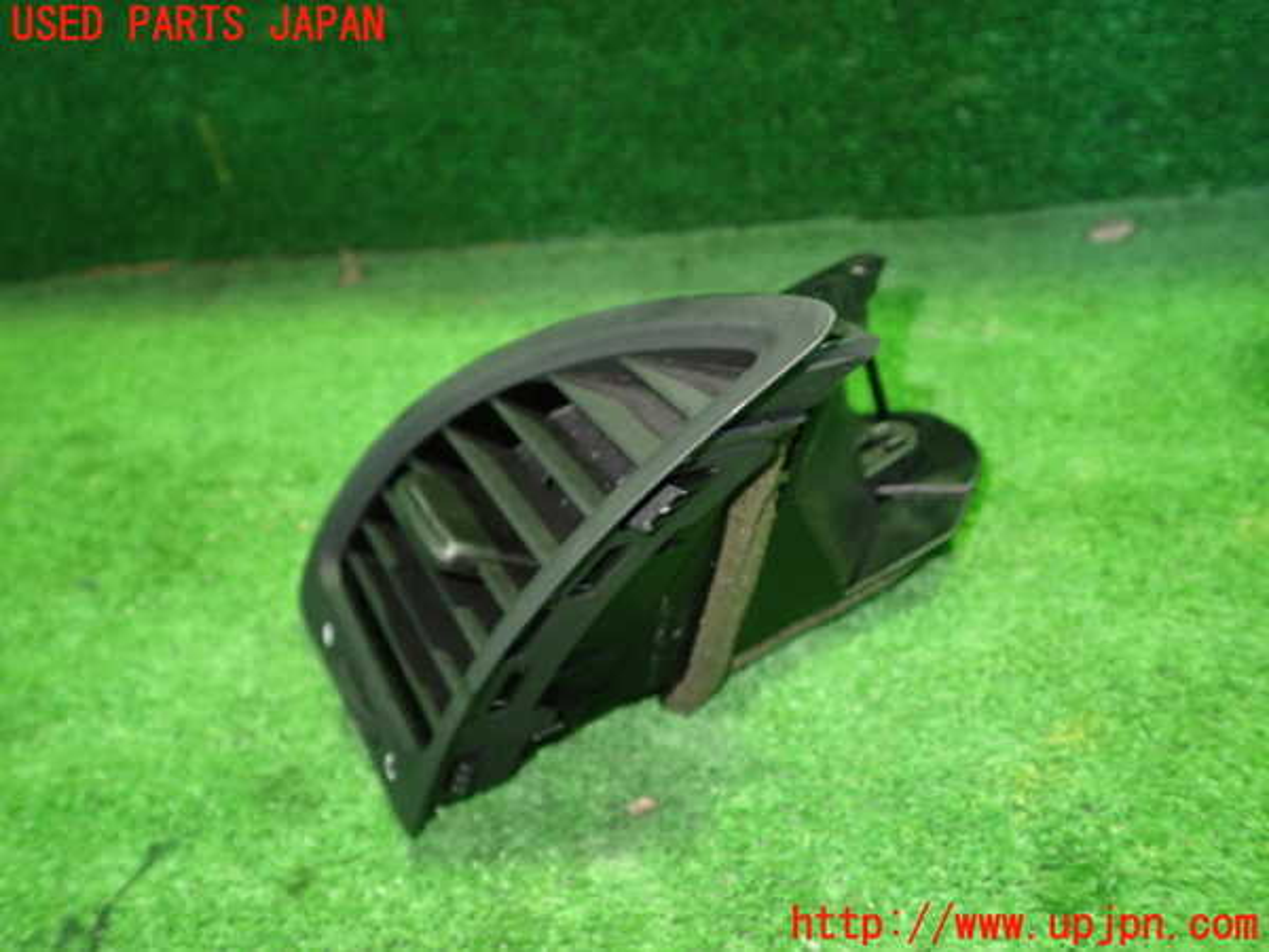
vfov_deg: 46.8
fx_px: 1100
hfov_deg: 60.0
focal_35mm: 30
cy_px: 476
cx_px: 634
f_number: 2.3
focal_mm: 5.4
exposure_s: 1/25
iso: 800
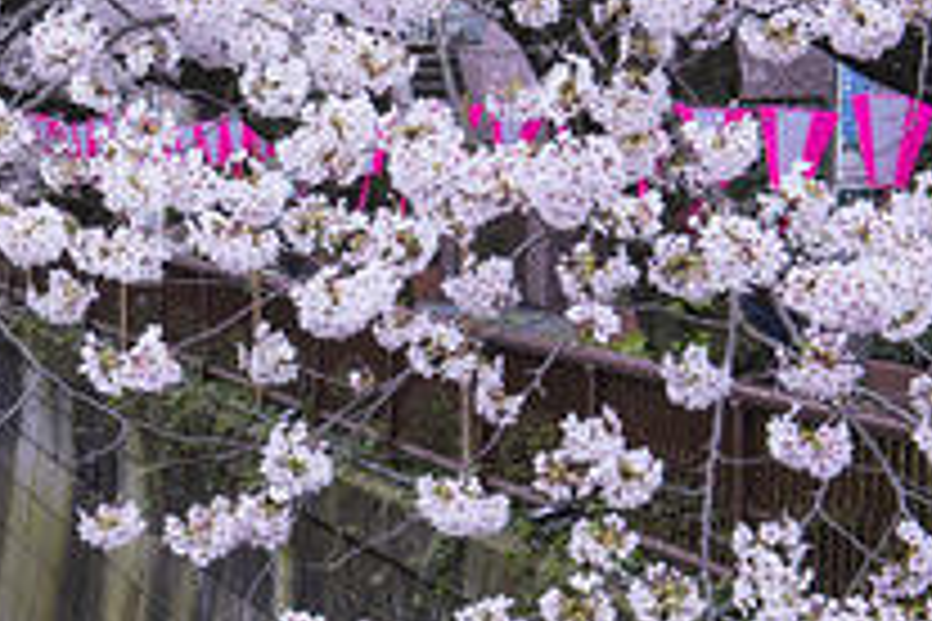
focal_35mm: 145
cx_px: -380
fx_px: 3754
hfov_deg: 13.5
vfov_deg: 9.5
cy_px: 342
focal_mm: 50
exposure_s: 1/5
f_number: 11
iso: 100
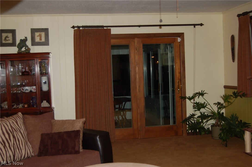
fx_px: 325
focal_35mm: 46
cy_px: 84
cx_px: 126
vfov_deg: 28.8
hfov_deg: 42.4
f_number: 4.5
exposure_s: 1/60
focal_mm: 31
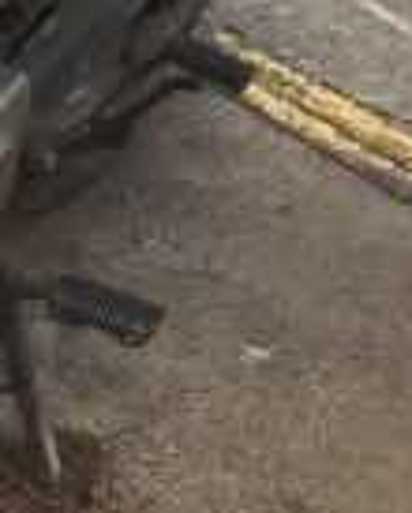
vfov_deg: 14.5
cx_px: -270
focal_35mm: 132
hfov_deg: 11.1
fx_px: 2007
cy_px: 330
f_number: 2.2
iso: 32
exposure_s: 1/150
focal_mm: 4.15
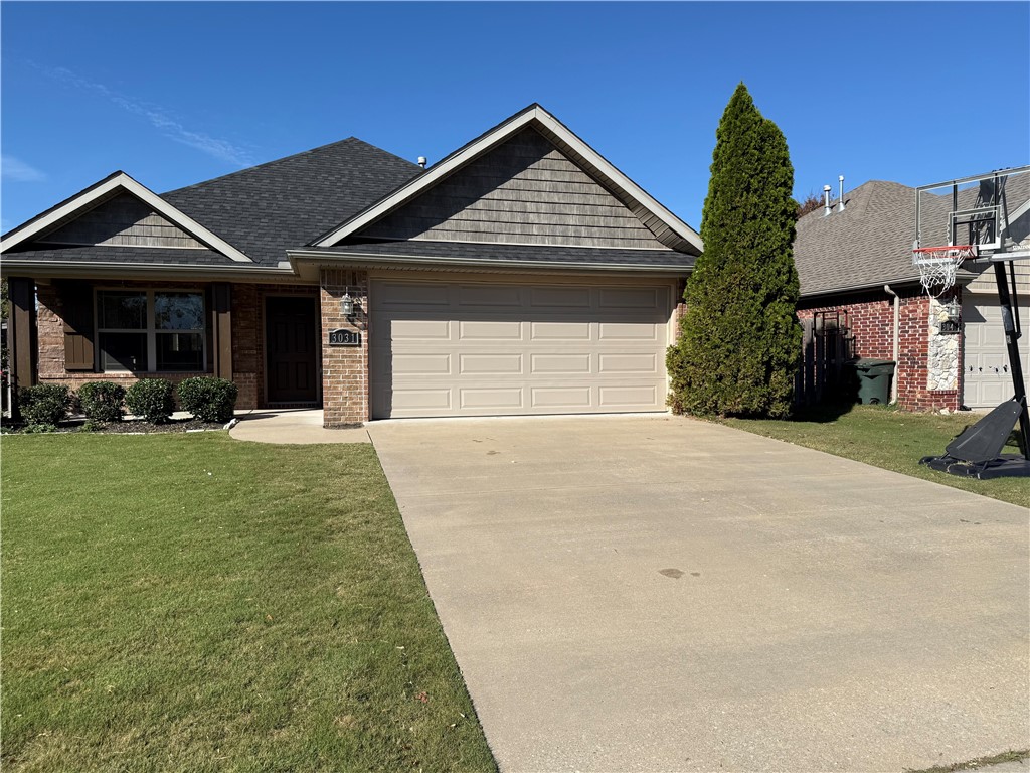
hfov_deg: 71.6
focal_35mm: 24
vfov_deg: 56.8
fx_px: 714
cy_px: 386
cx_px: 515
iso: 80
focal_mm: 6.76
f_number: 1.78
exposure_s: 1/5319
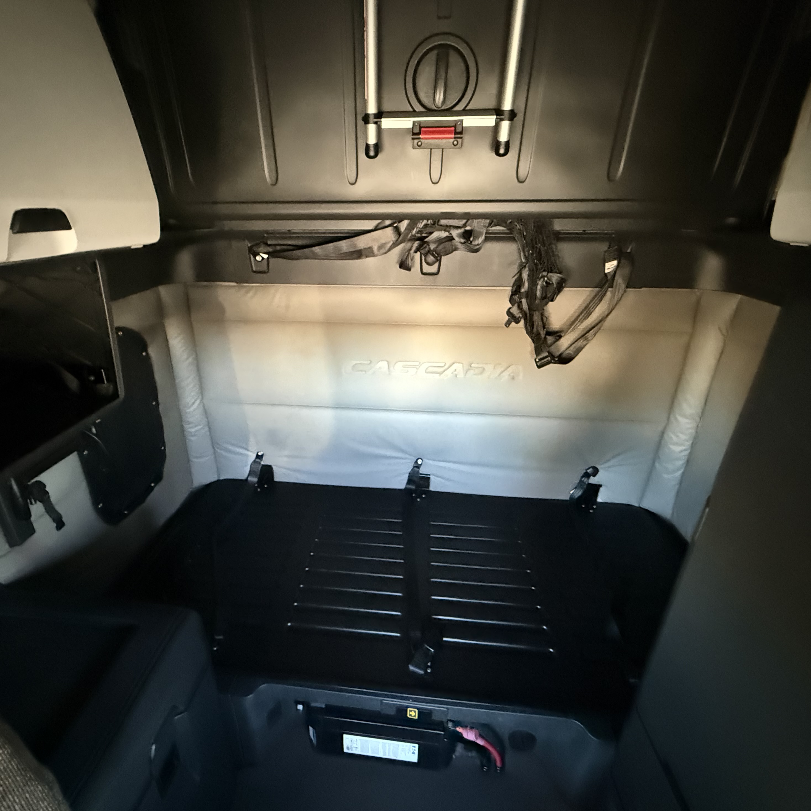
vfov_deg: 84.0
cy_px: 407
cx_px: 371
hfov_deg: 83.8
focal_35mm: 17
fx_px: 451
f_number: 2.2
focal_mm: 2.22
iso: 1250
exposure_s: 1/40
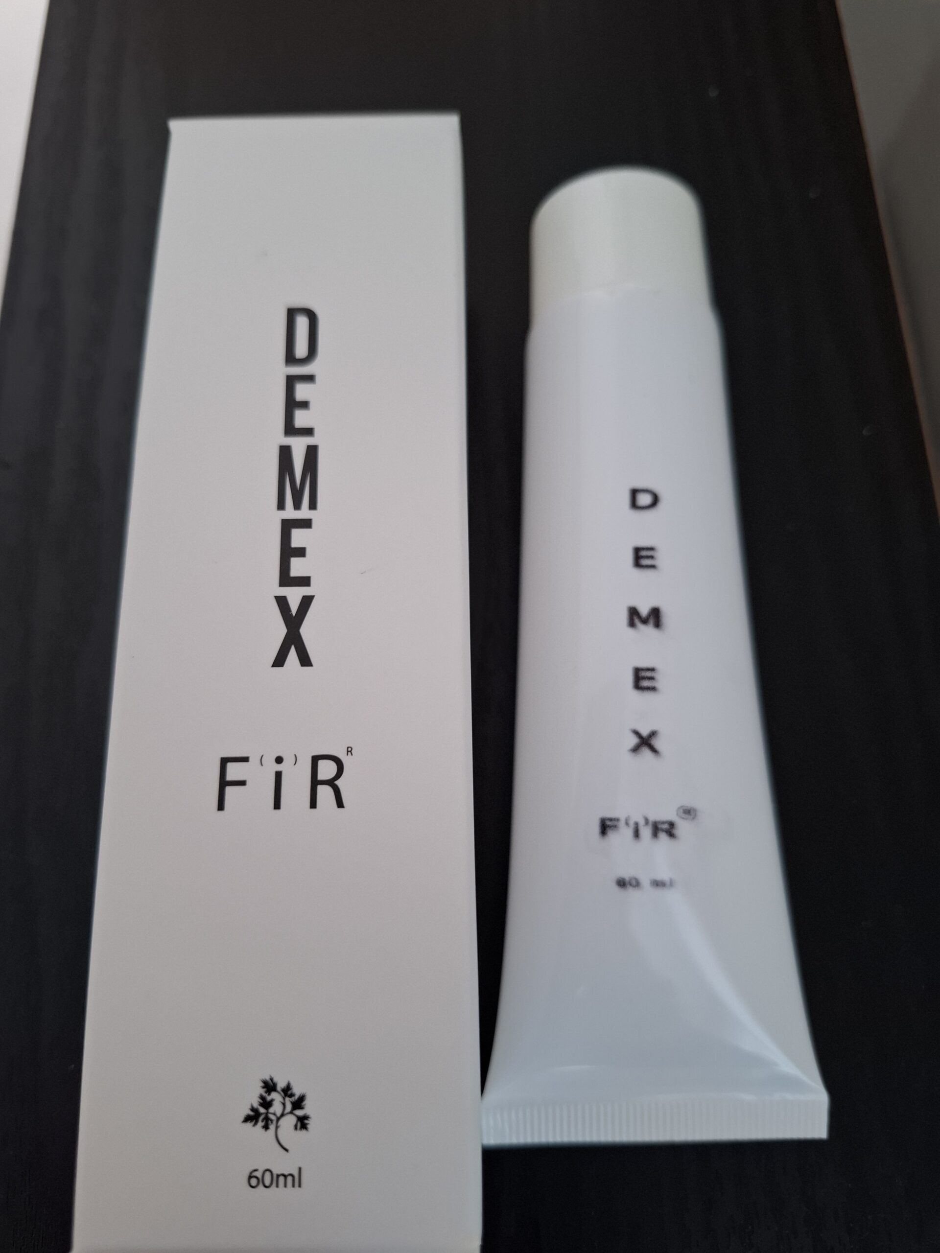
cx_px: 470
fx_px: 833
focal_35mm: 23
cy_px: 626
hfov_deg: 58.9
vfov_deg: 73.9
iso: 200
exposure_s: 1/100
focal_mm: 5.54
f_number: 1.8
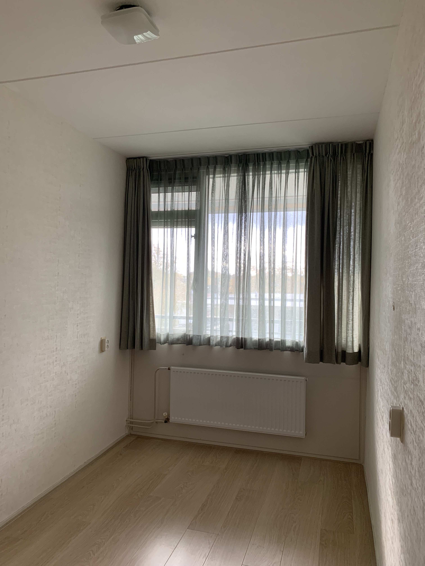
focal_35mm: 26
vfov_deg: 67.3
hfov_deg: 53.1
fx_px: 426
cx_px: 212
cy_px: 283
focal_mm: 4.25
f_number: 1.8
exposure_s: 1/74
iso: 100
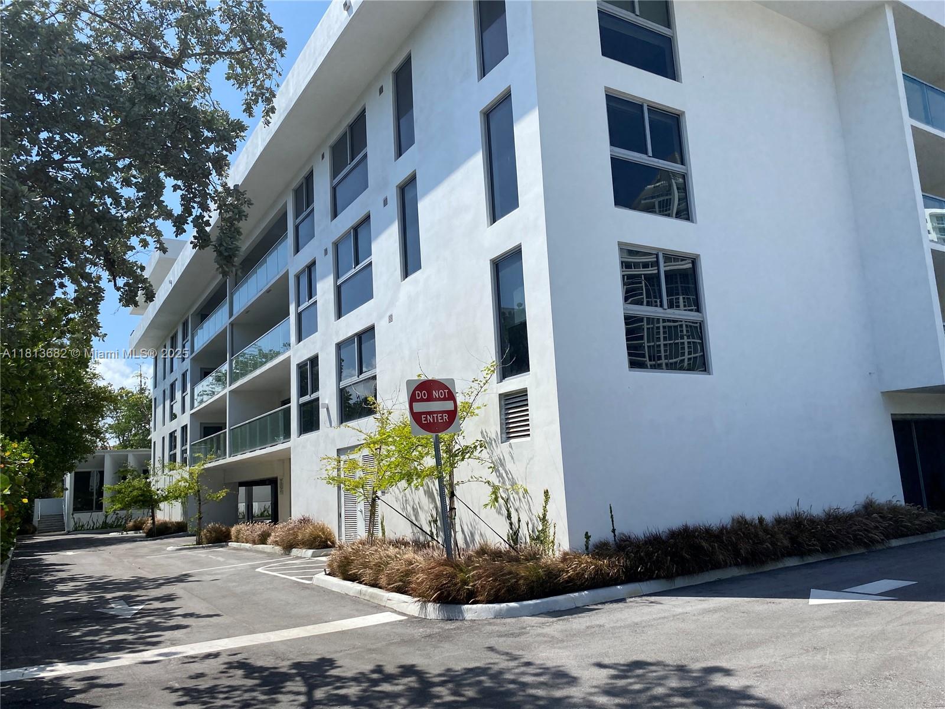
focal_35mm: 26
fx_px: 710
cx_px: 472
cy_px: 354
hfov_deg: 67.3
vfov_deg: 53.1
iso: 32
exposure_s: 1/3040
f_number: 1.8
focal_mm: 4.25
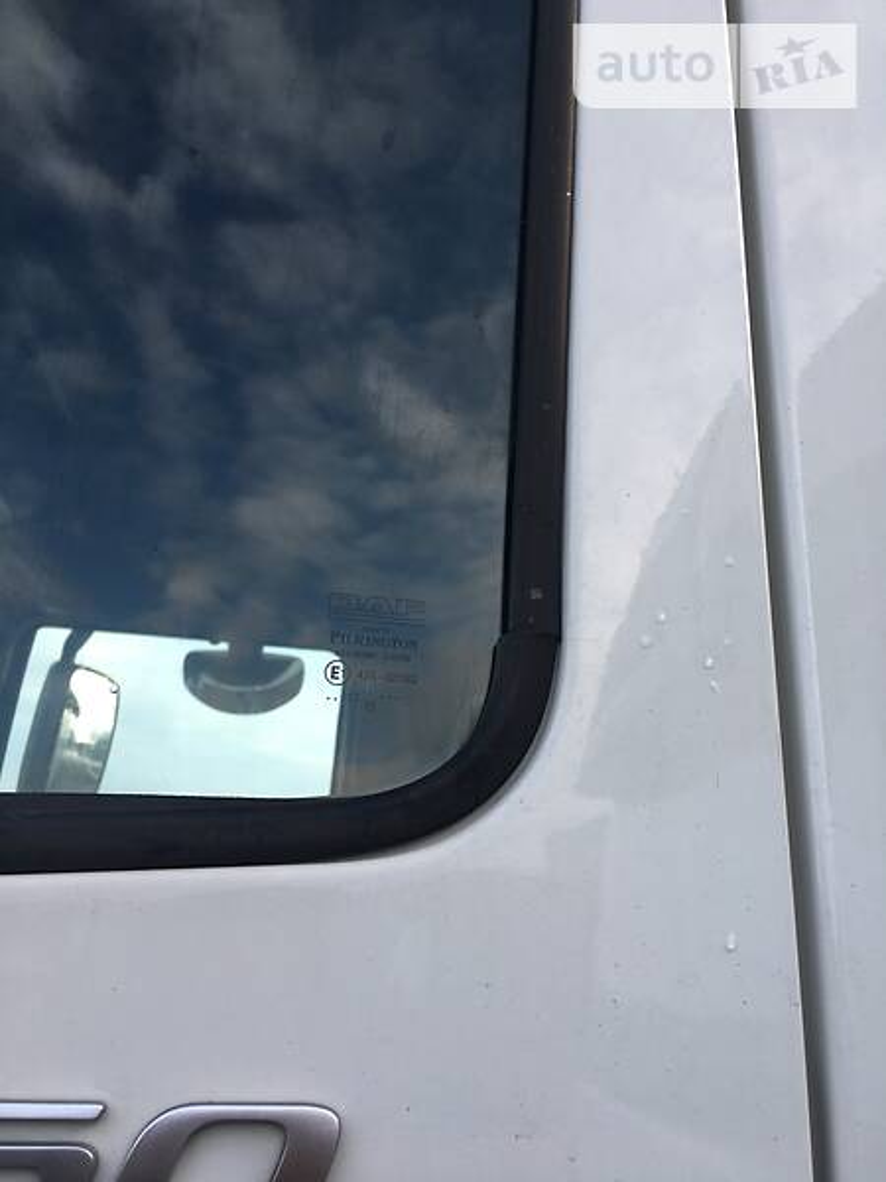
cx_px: 443
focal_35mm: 29
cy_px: 591
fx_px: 990
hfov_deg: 48.2
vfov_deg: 61.7
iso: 25
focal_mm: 4.2
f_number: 2.2
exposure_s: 1/216
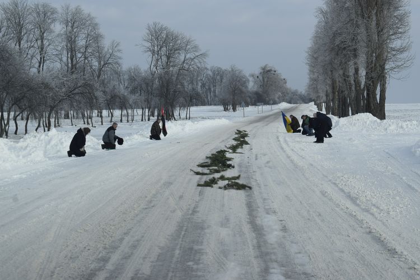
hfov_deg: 24.6
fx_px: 963
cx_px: 210
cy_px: 140
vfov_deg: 16.6
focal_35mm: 82
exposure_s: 1/400
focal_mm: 55
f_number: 10
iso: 200
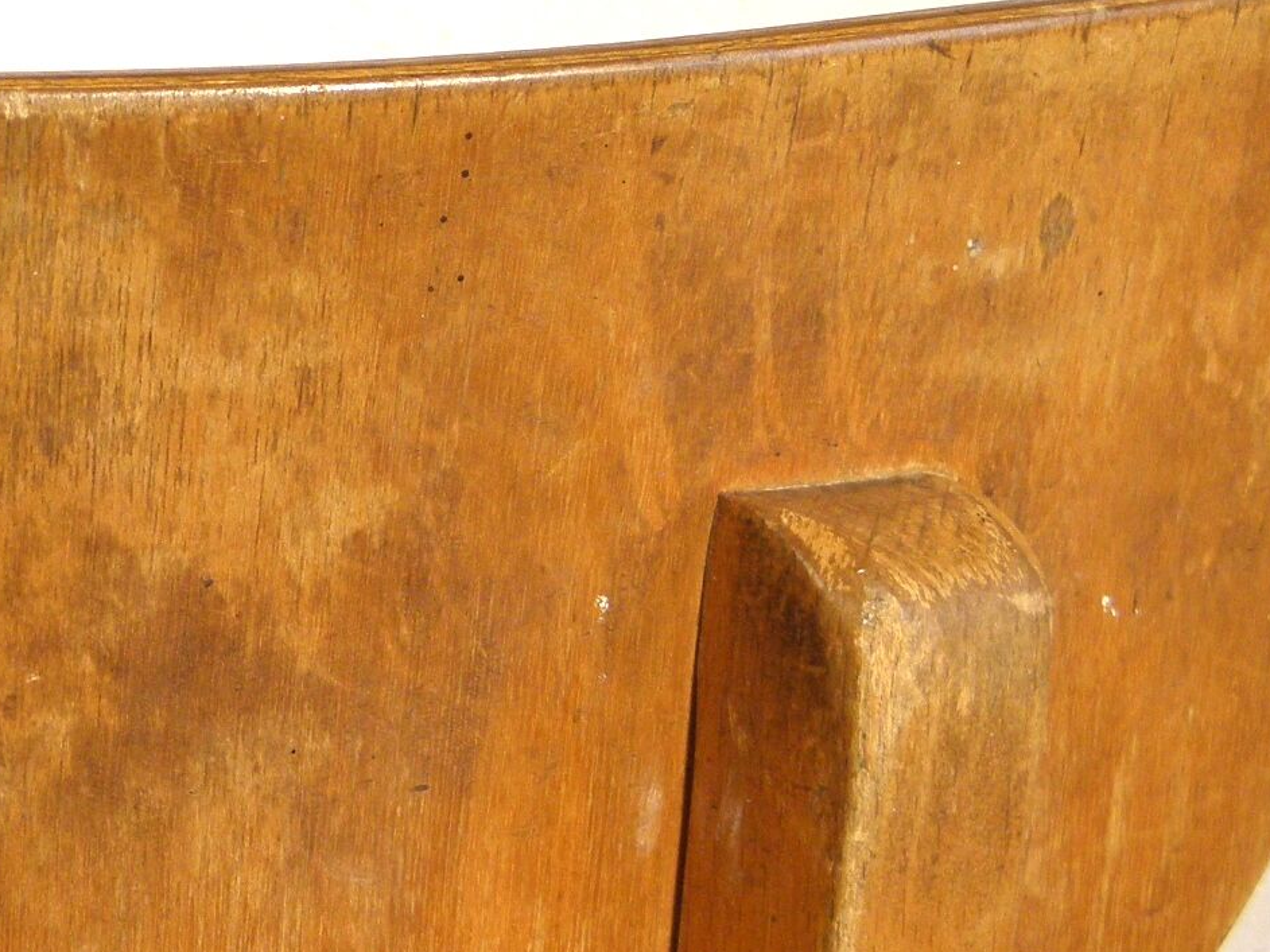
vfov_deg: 19.4
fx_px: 2788
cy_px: 579
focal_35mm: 76
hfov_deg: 24.0
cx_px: -124
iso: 125
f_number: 3.5
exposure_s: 1/30
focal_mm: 5
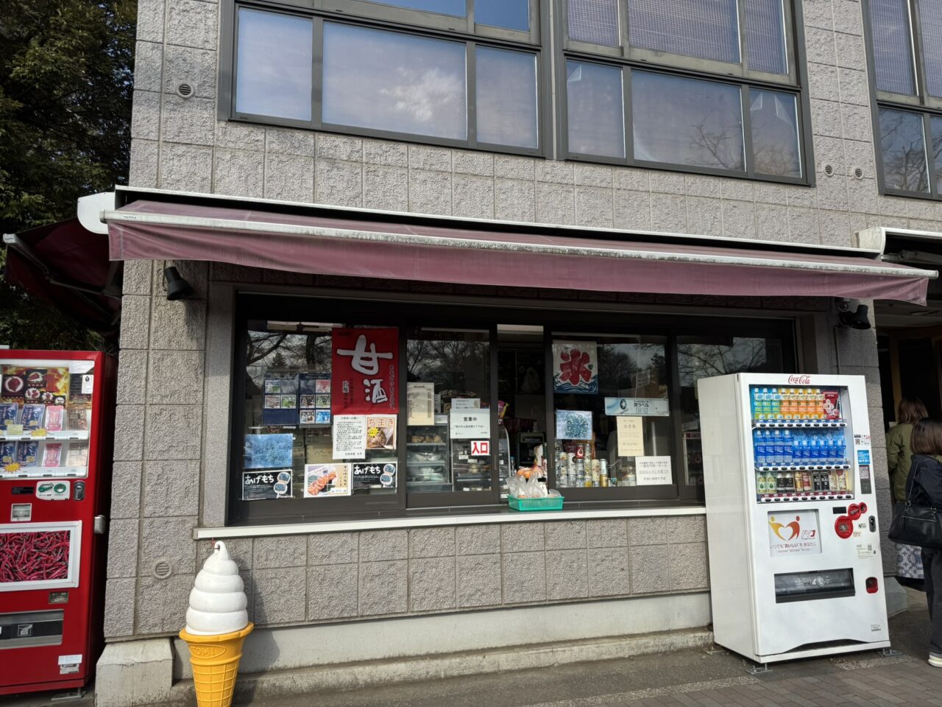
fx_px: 653
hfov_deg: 71.6
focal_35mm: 24
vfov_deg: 56.8
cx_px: 471
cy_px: 354
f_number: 1.78
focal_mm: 6.76
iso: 80
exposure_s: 1/2506
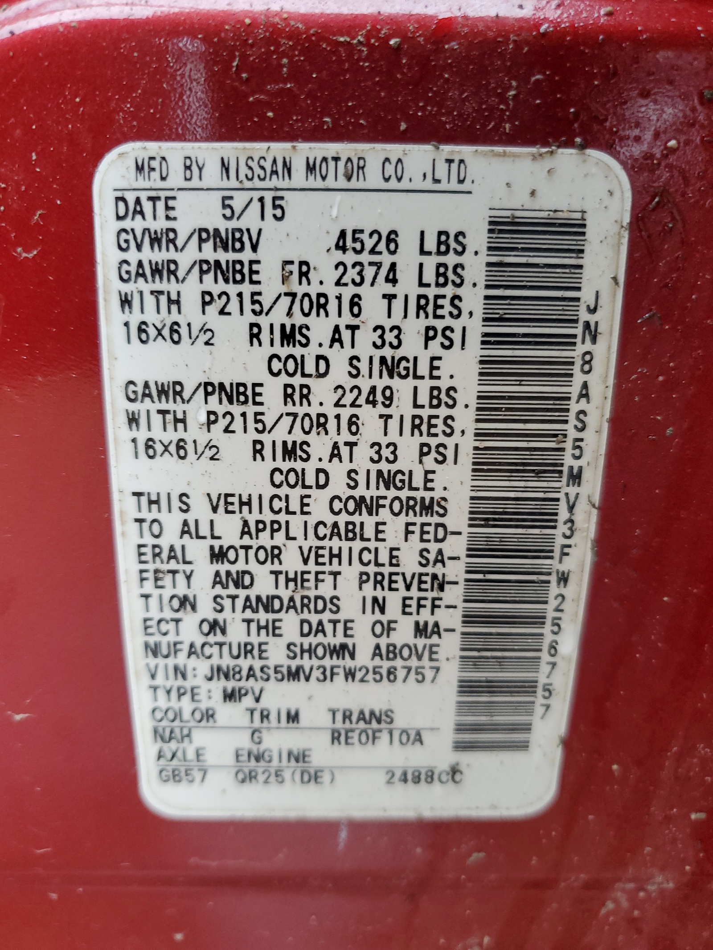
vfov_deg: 67.3
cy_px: 475
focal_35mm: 26
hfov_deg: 53.1
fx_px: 714
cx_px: 356
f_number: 1.5
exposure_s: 1/120
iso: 98
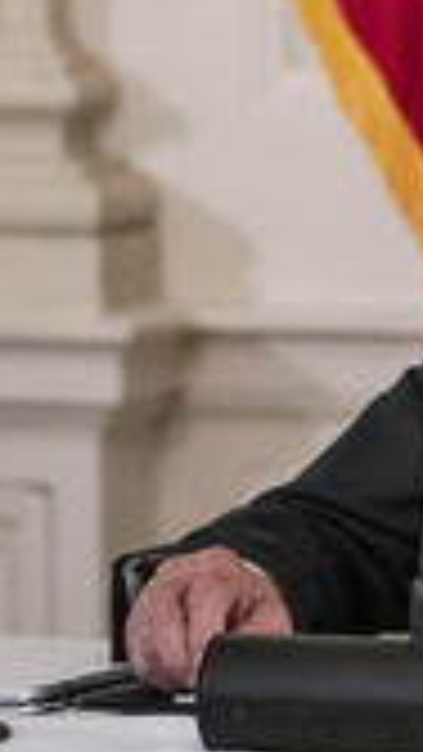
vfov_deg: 4.2
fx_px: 10244
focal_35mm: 514
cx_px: 1472
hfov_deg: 2.3
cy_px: -448
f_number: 2.8
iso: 2000
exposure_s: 1/320
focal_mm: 89
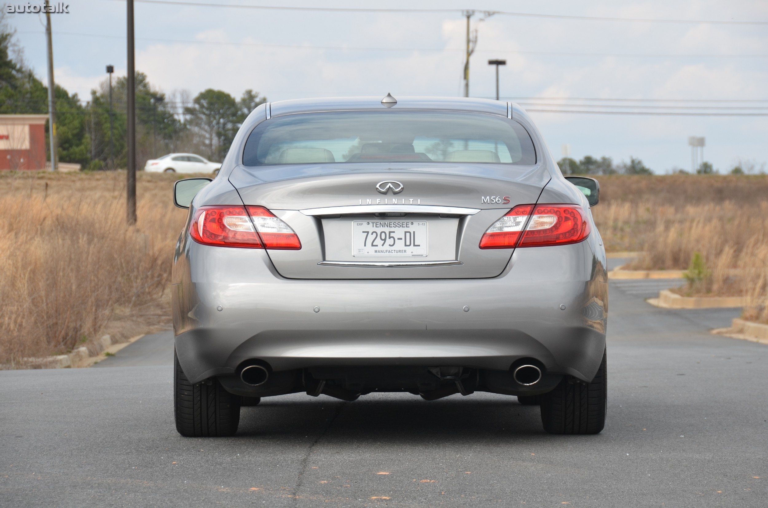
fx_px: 3577
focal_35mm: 168
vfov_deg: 8.1
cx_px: 384
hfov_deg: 12.3
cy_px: 254
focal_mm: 112
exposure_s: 1/250
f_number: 8
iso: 180
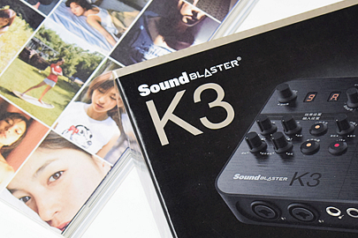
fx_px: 1621
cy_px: 205
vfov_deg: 8.4
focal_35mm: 163
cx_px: 314
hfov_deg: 12.5
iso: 1600
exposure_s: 1/250
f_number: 8
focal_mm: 55
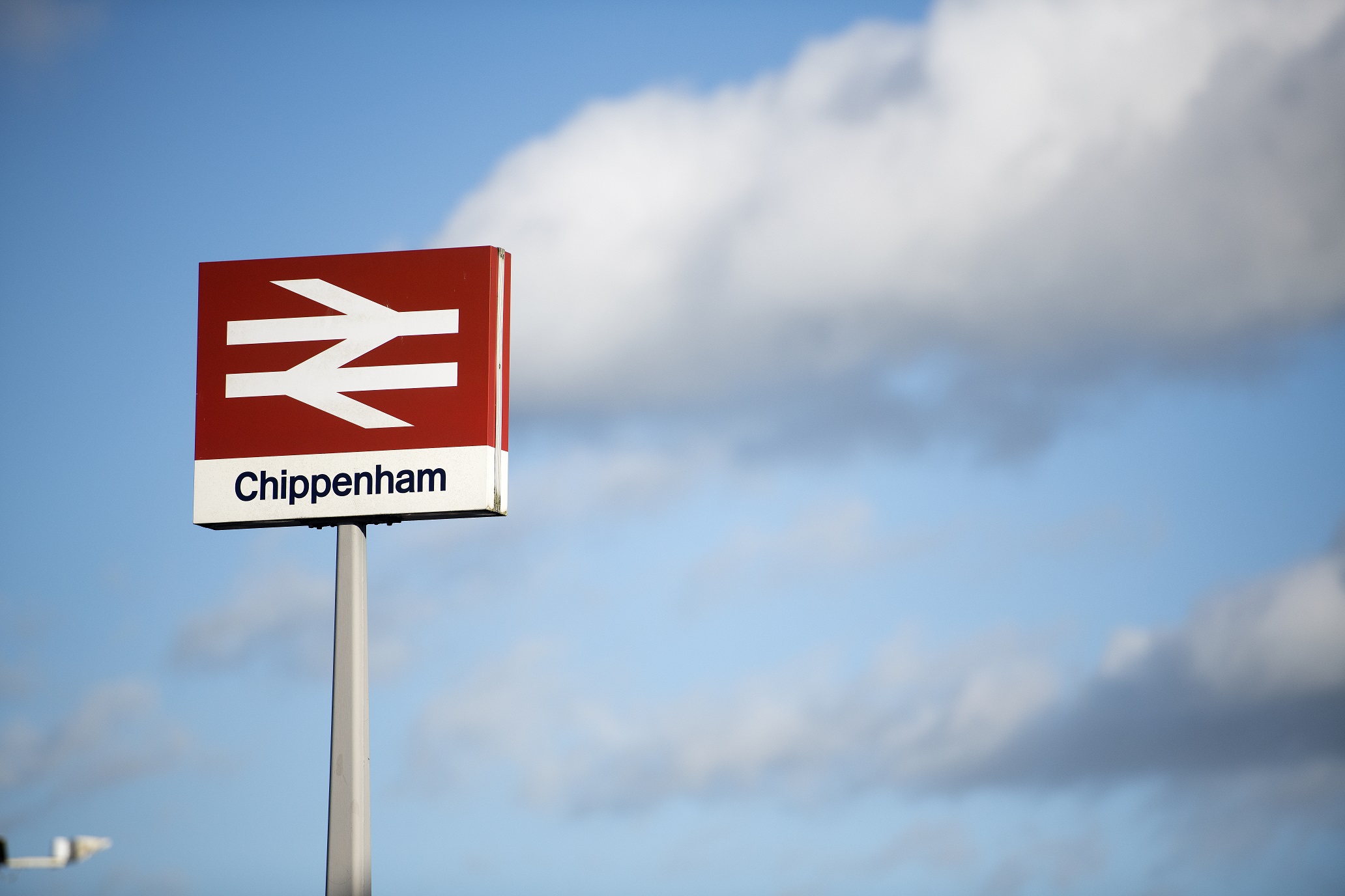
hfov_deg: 10.3
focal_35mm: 200
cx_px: 672
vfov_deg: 6.9
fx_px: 7472
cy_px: 448
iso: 250
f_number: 7.1
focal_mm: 200
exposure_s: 1/5000
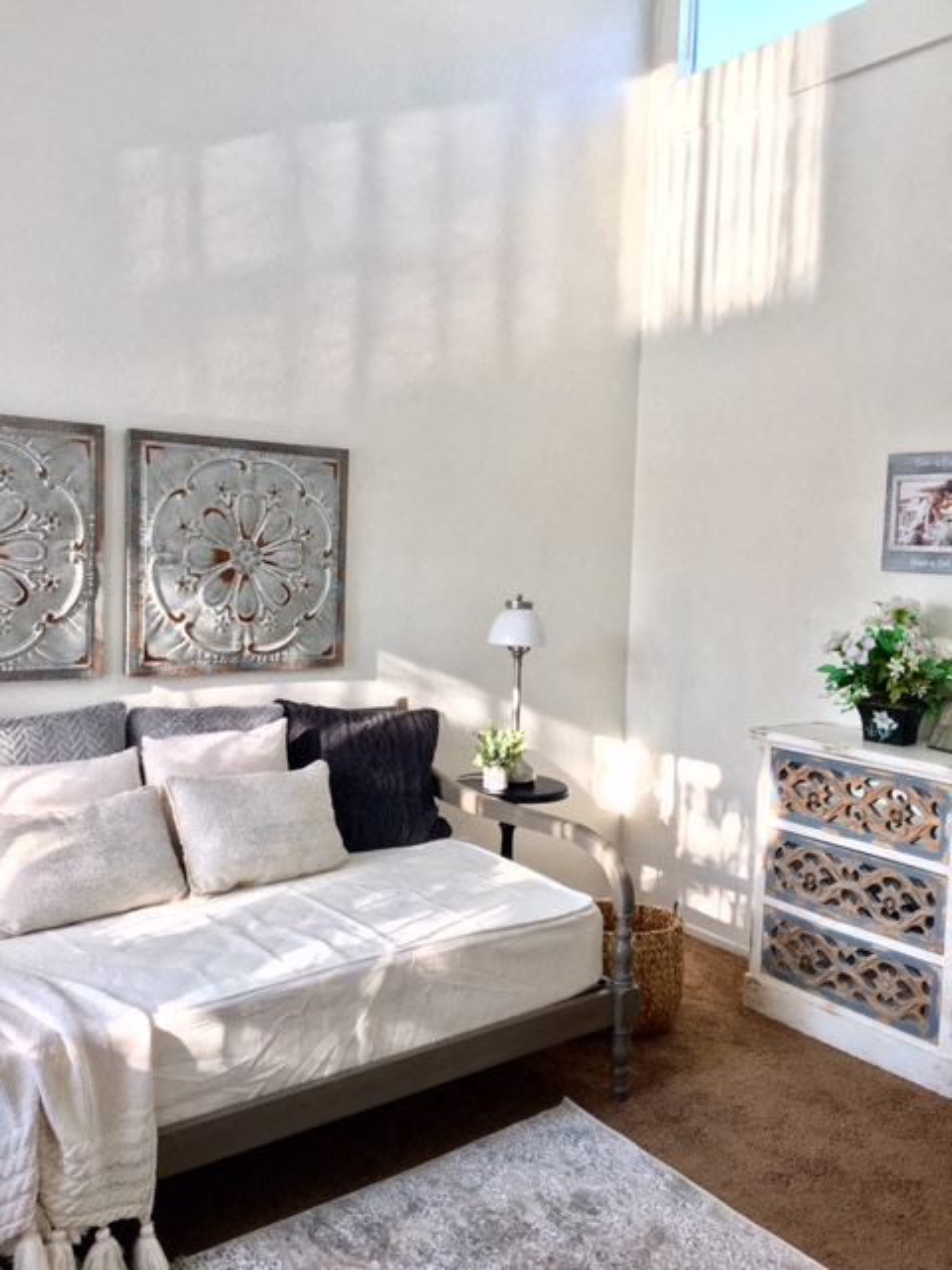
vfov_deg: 61.7
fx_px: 1063
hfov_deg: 48.2
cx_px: 476
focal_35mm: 29
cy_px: 635
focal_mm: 4.15
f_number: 2.2
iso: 32
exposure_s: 1/60
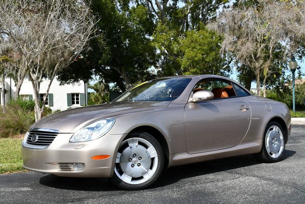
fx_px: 407
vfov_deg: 28.1
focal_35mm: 48
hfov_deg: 41.1
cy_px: 102
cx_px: 152
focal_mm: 24
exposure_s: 1/320
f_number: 9
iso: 100
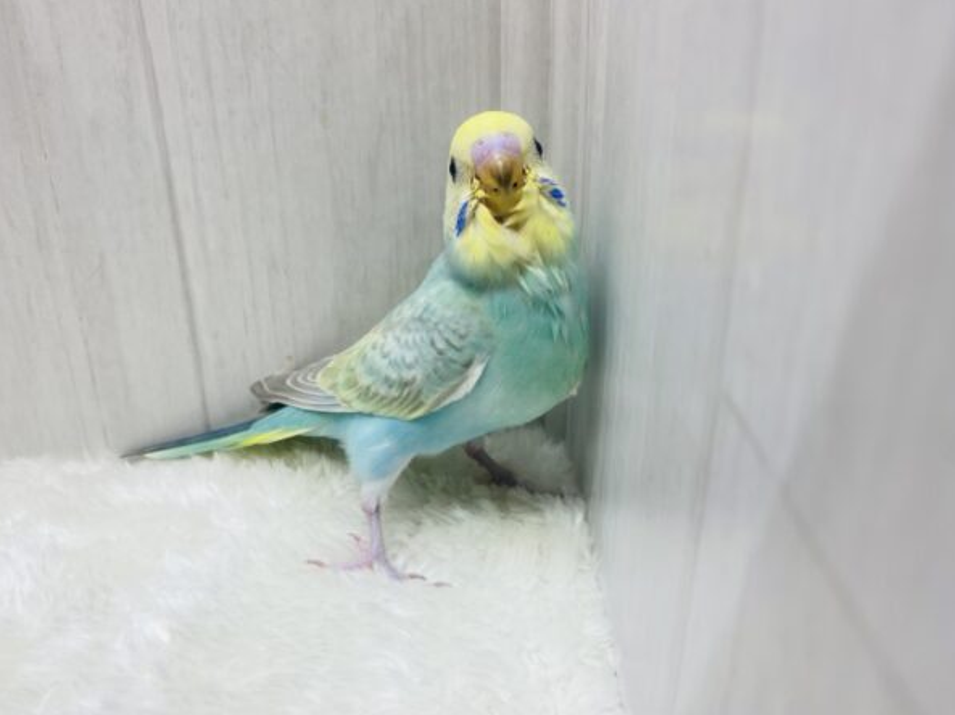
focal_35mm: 27
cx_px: 449
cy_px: 330
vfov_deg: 51.3
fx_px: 744
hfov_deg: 65.3
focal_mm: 4.25
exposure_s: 1/100
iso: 50
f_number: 1.8
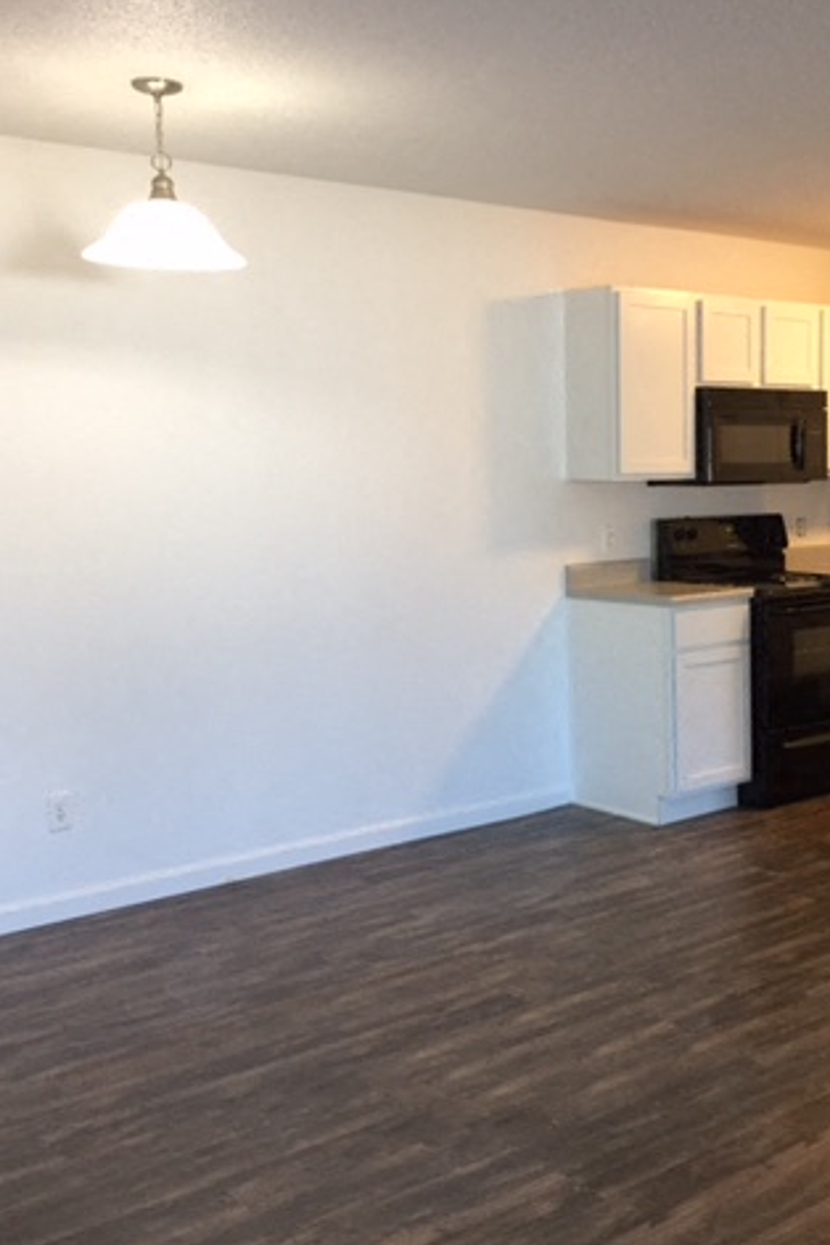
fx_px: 1418
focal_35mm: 41
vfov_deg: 47.4
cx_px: 677
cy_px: 621
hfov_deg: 31.7
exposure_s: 1/30
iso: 125
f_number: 2.2
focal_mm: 4.15
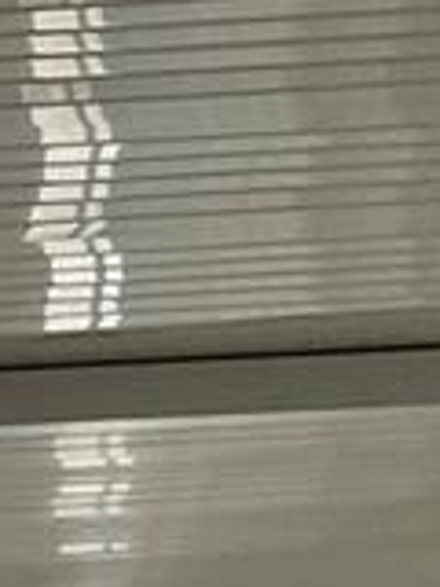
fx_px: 3678
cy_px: 1823
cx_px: -594
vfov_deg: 7.8
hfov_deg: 6.5
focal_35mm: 217
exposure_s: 1/122
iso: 20
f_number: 1.8
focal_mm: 3
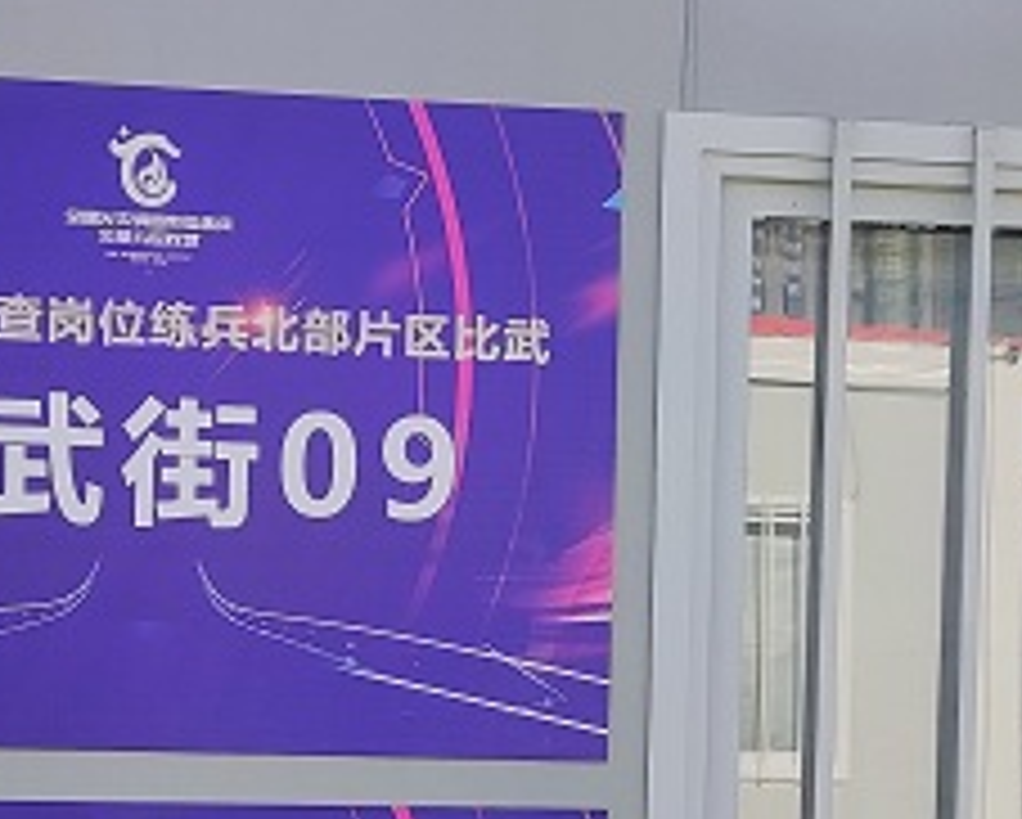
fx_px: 2604
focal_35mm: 86
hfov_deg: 22.0
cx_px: 797
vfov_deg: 17.7
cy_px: 711
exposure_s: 1/1407
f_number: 1.79
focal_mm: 4.71
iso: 50
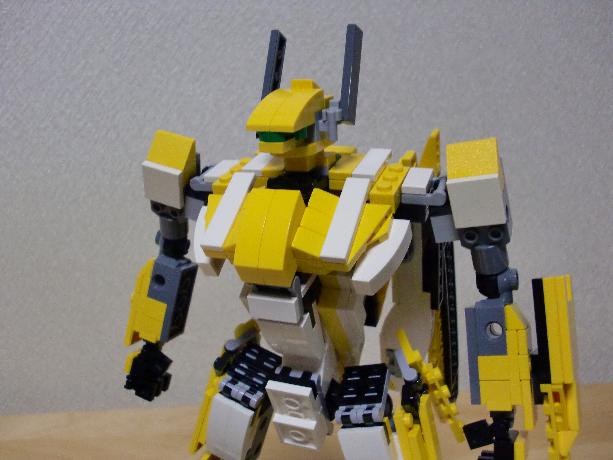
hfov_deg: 51.4
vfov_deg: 39.7
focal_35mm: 36
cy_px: 230
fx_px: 638
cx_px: 306
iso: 400
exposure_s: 1/60
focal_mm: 6.3
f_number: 2.8
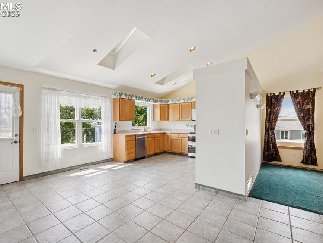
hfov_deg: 90.4
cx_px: 137
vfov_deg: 74.7
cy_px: 124
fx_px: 159
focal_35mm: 17
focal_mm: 15
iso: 100
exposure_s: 1/10
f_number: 11
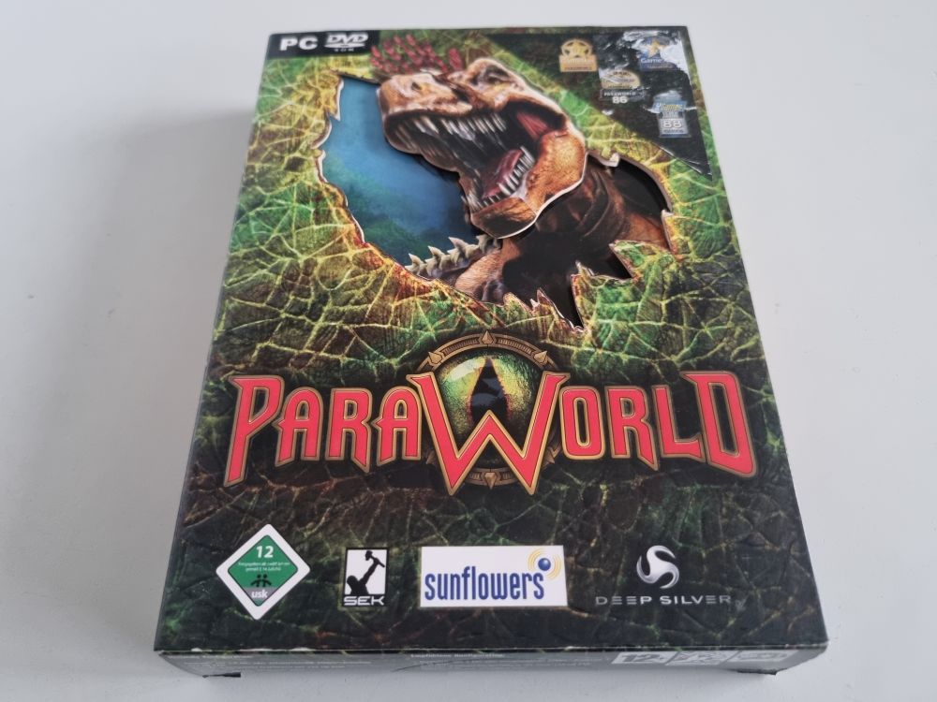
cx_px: 468
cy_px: 351
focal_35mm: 26
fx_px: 704
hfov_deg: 67.3
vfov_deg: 53.1
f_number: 1.8
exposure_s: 1/25
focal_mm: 5.4
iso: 640
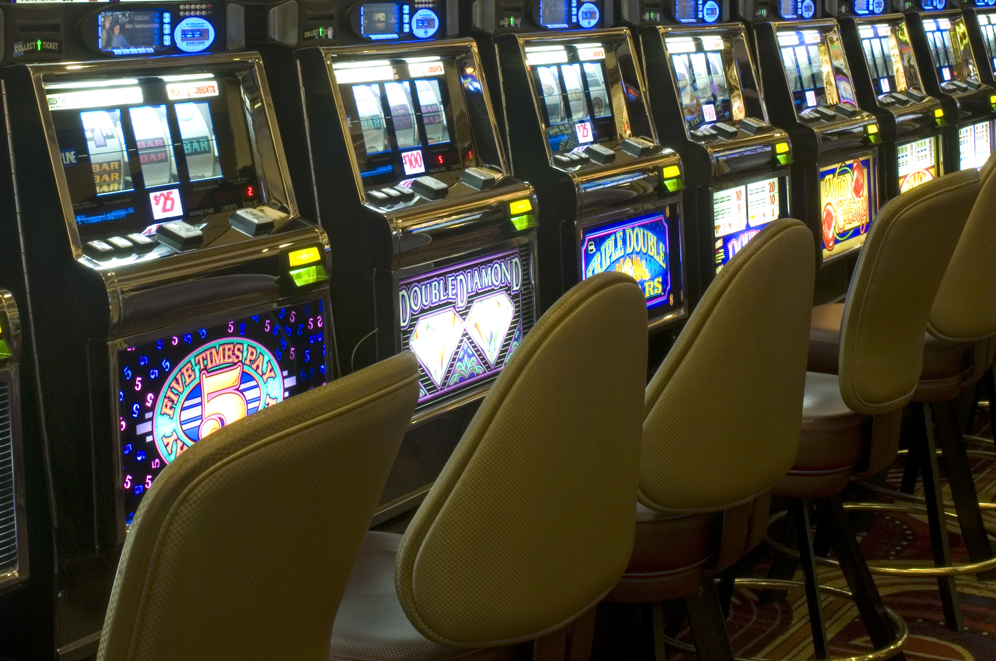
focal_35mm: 72
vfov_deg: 18.7
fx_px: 1990
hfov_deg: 27.9
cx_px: 301
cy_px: 133
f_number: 16
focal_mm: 28
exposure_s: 4
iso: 100
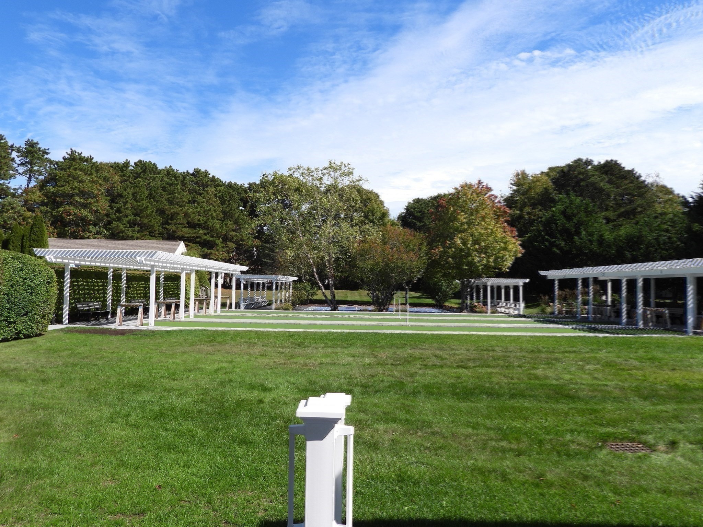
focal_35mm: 24
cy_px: 264
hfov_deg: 71.6
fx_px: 487
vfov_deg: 56.8
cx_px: 352
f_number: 3.5
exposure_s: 1/1000
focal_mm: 4.3
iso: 100
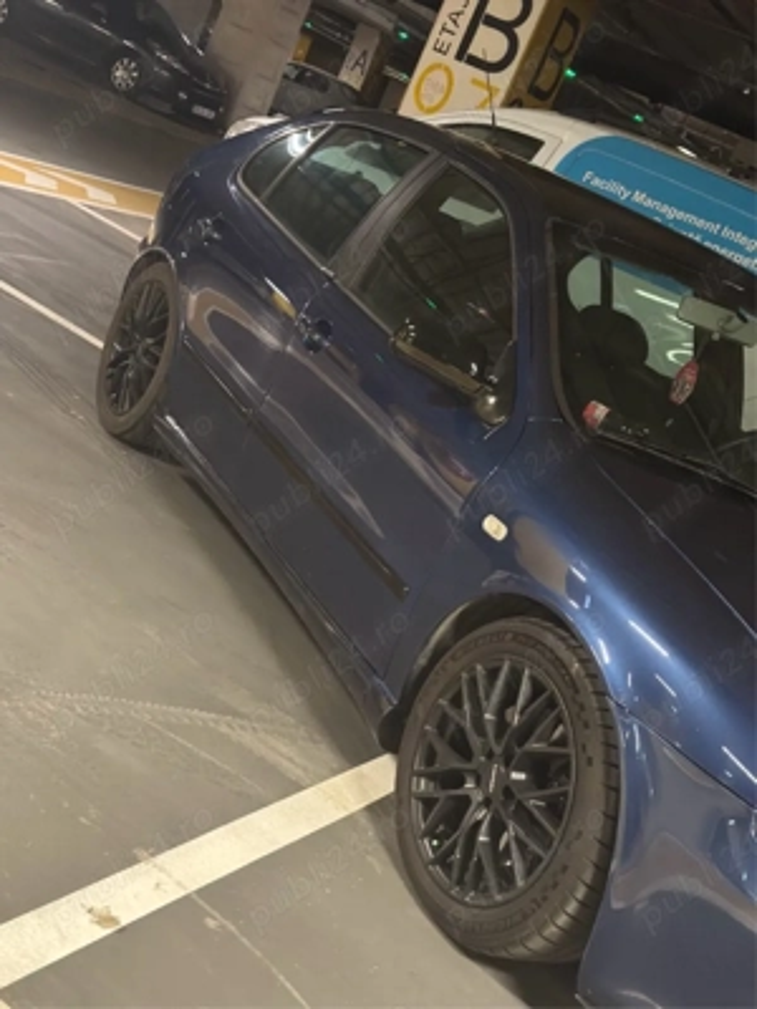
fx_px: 1370
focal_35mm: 47
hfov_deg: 30.9
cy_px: 504
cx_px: 378
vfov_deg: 40.4
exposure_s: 1/33
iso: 800
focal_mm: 6.76
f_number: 1.78
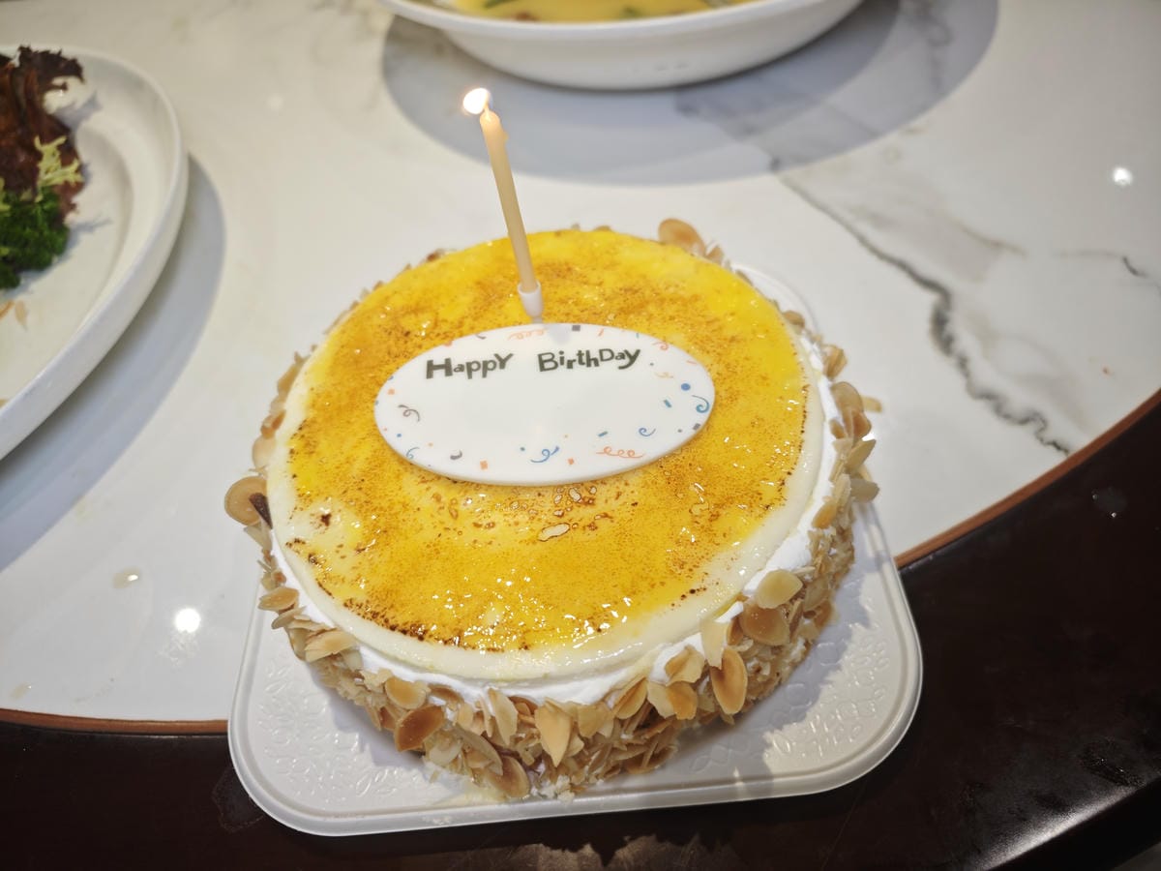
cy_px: 436
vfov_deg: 58.9
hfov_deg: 73.9
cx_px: 580
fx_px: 771
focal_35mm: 23
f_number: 2
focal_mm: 8.72
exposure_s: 1/100
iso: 320
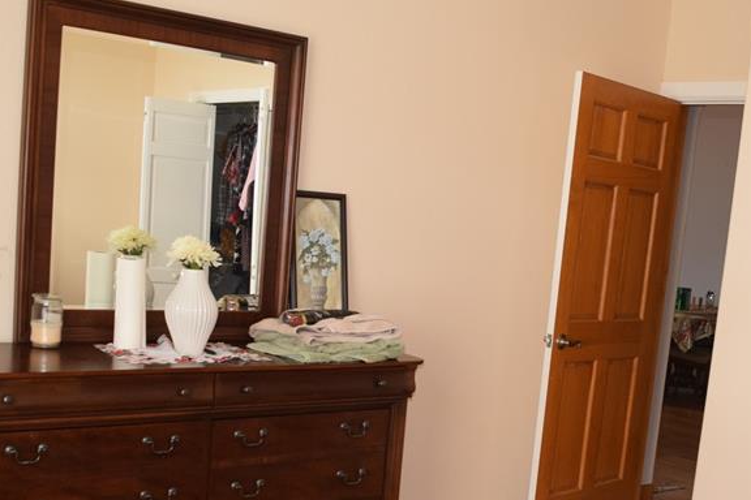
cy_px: 361
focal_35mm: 48
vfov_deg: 27.8
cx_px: 498
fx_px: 1001
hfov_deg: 40.6
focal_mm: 18
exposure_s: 1/100
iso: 800
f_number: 5.6
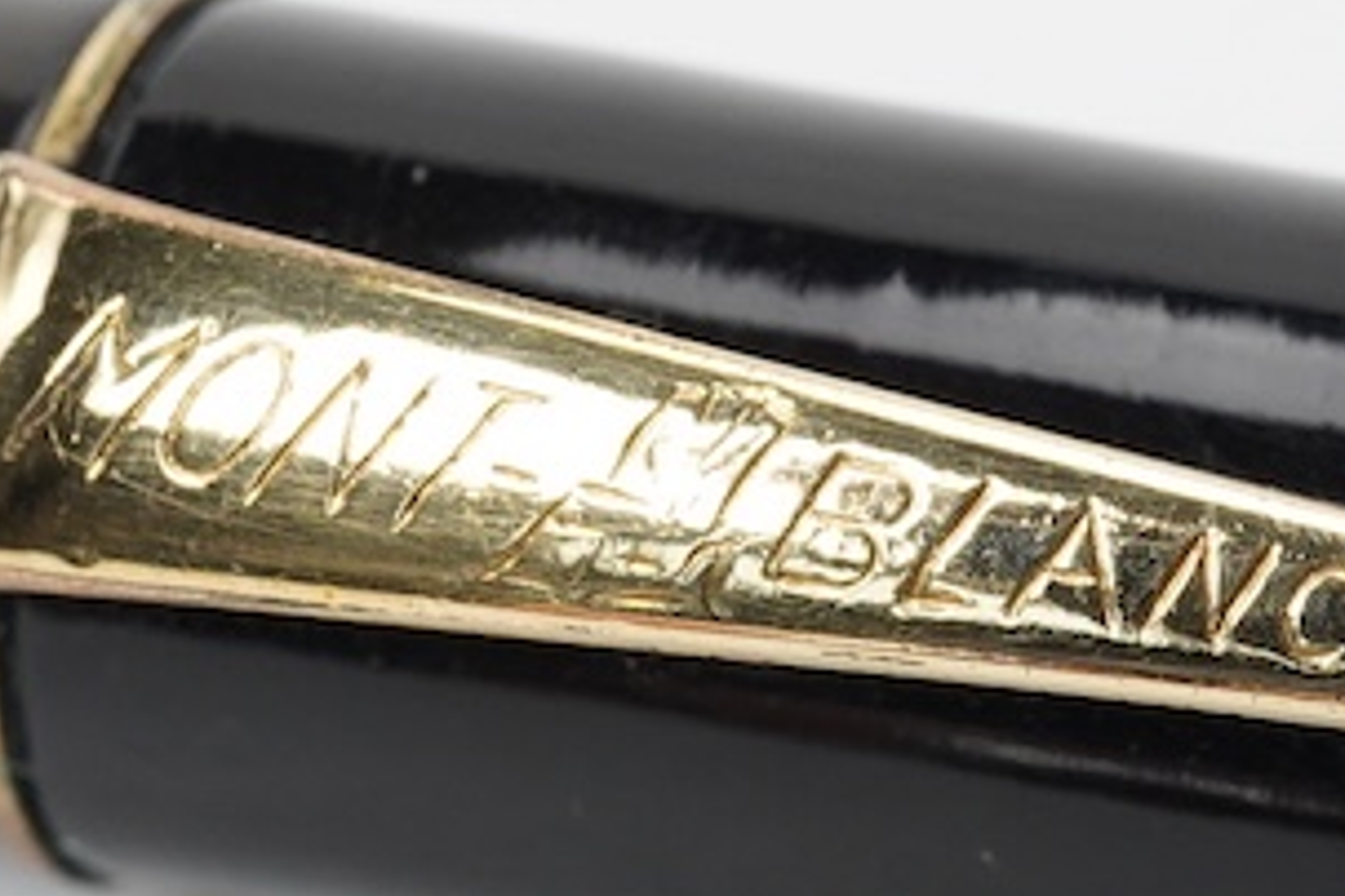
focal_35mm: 167
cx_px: 992
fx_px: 6239
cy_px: 492
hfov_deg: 12.3
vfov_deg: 8.2
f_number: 22
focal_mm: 30
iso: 640
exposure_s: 1/100
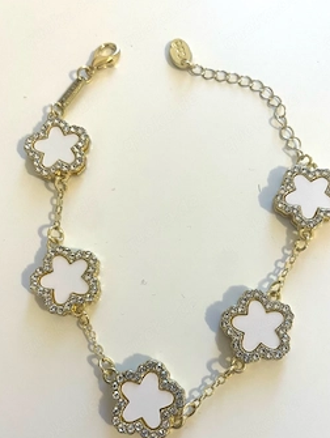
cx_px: 189
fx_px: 393
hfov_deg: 45.4
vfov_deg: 58.2
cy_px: 238
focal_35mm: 31
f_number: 1.6
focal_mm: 4.2
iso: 200
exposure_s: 1/50
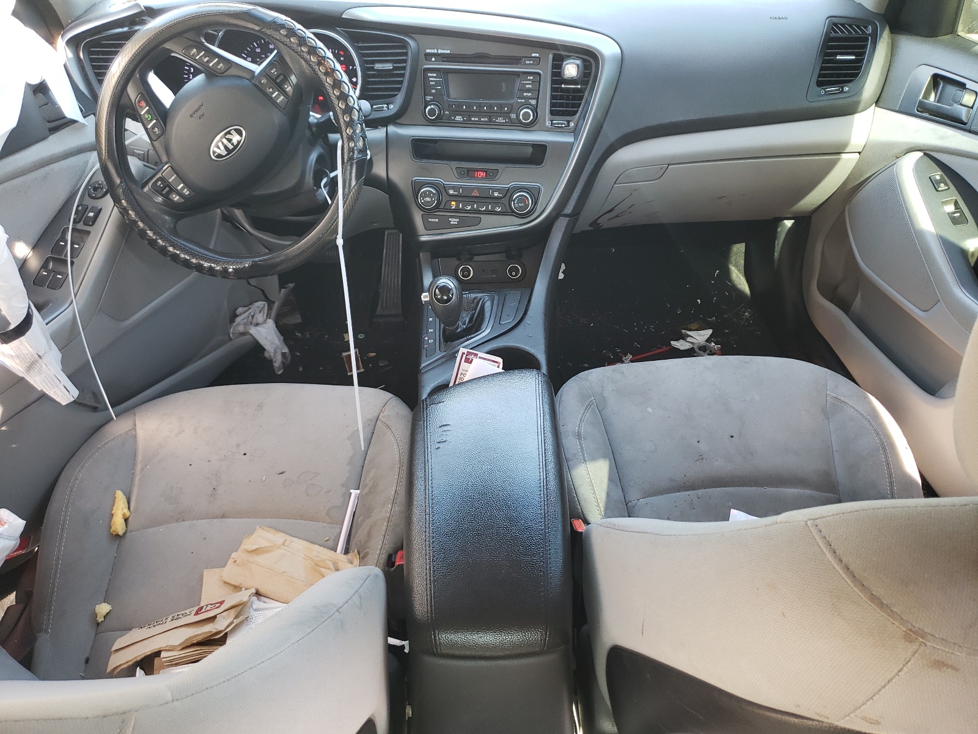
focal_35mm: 26
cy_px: 367
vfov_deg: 53.1
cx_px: 489
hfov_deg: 67.3
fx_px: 735
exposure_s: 1/60.2
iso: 78
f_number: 1.5
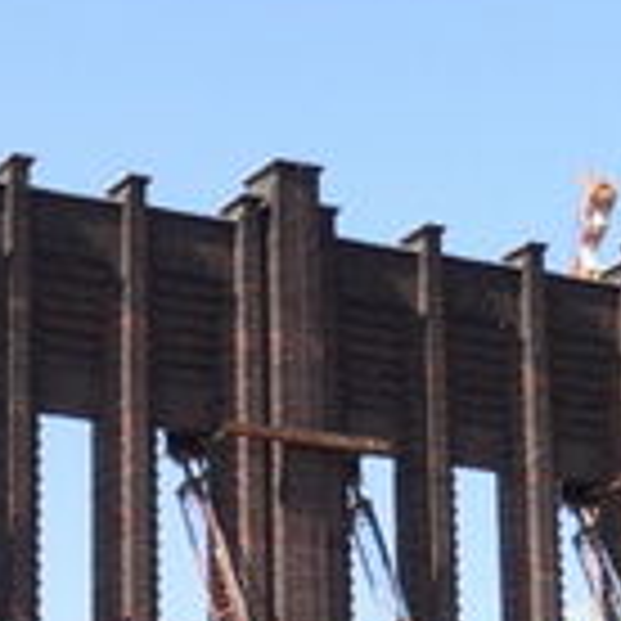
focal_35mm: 143
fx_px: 2902
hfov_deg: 12.2
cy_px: 508
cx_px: 122
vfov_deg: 12.2
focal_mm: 5.8
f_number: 5.6
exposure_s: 1/200
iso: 80
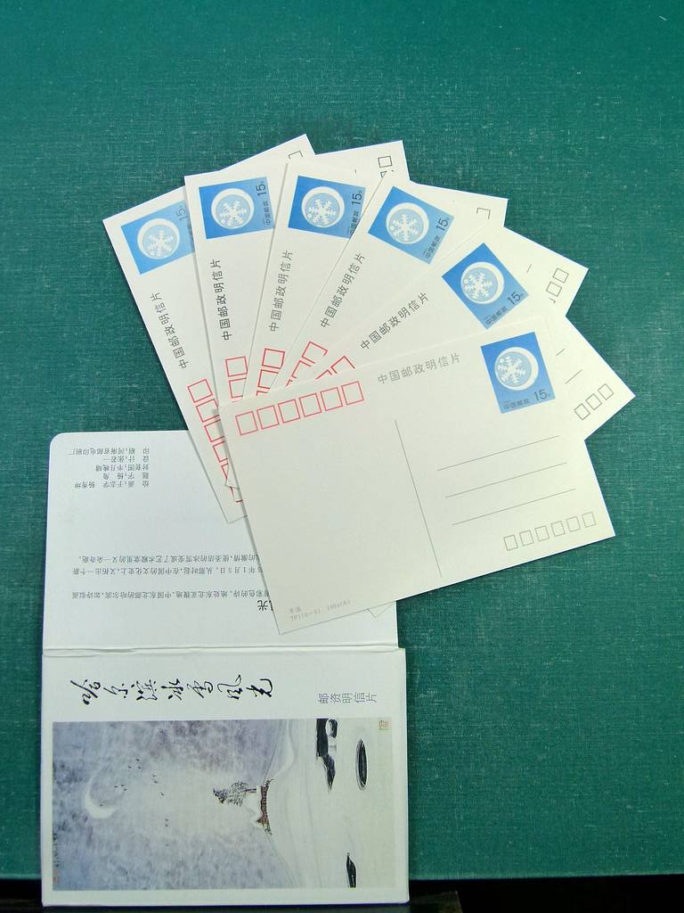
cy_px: 456
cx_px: 342
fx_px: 764
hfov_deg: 48.2
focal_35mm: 29
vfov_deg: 61.7
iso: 160
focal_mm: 5.2
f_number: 4
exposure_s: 1/125
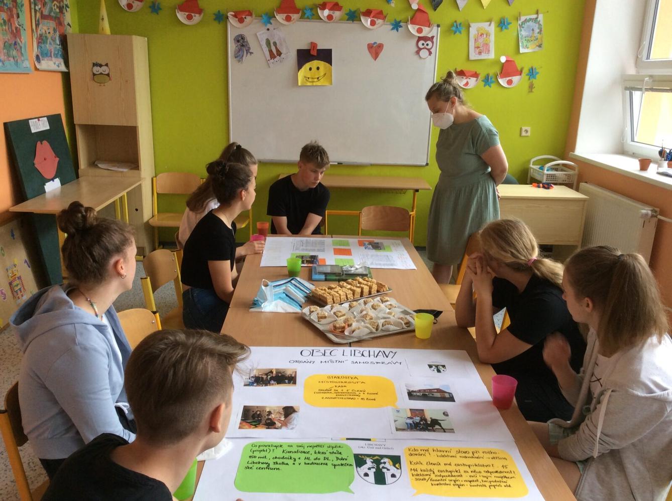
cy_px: 250
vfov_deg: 44.0
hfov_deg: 56.9
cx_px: 336
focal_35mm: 32
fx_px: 620
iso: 40
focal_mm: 3.3
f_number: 2.4
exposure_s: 1/25
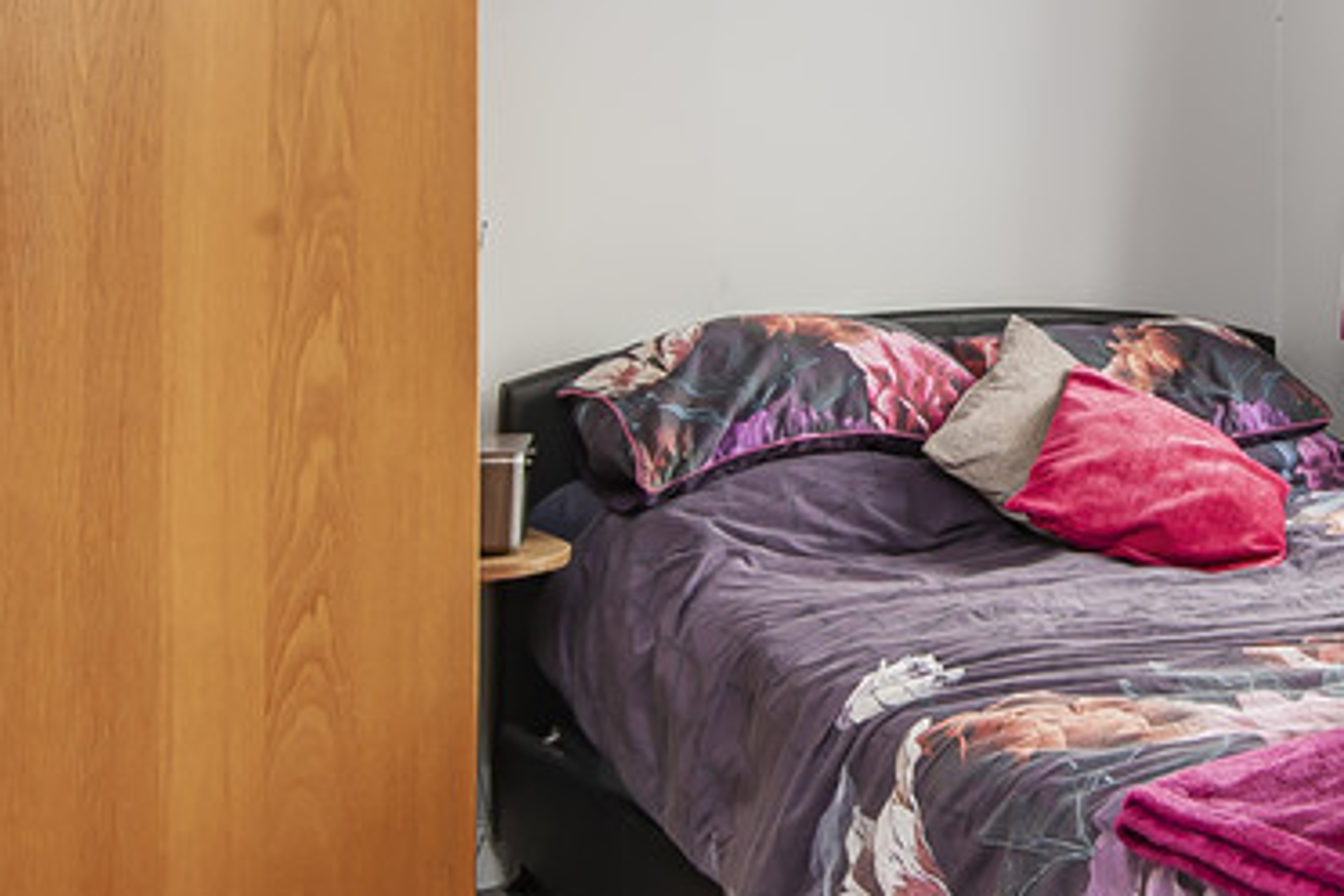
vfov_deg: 30.3
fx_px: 1643
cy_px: 298
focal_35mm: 44
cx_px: 1171
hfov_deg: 41.5
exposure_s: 1/30
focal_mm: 16
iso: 320
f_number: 9
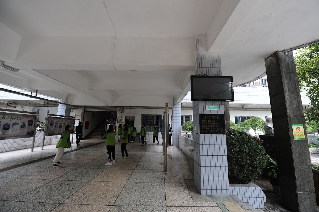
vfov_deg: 81.1
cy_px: 106
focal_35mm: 14
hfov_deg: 104.3
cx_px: 160
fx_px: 124
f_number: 4.5
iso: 400
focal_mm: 14
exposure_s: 1/100
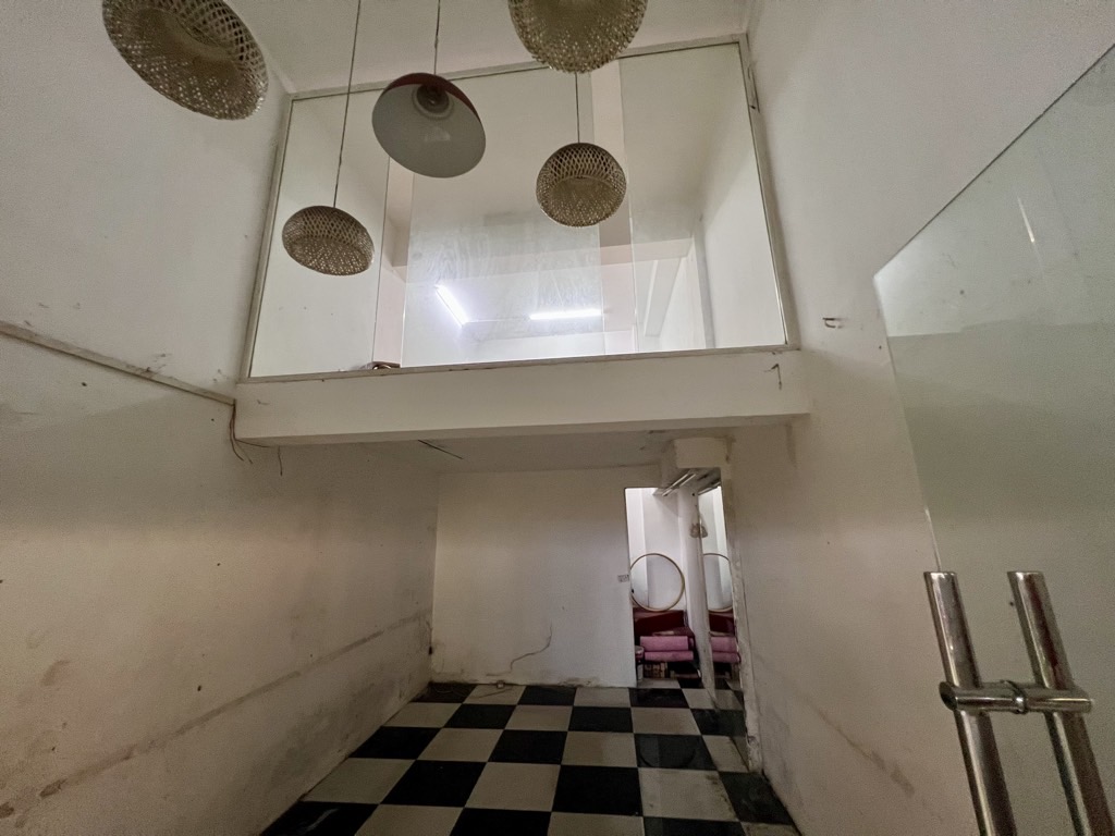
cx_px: 558
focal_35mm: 13
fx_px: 419
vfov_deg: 89.9
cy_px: 418
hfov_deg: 106.2
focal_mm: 1.57
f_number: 1.8
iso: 250
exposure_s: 1/50
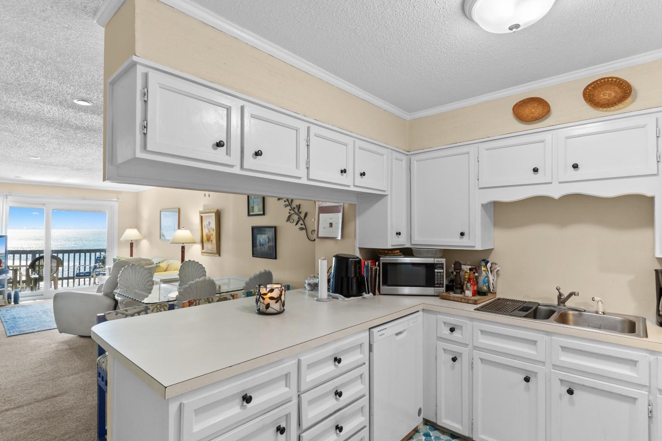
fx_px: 313
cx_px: 325
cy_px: 225
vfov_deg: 70.4
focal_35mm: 17
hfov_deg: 93.3
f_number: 4.8
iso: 100
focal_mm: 11
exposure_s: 1/6
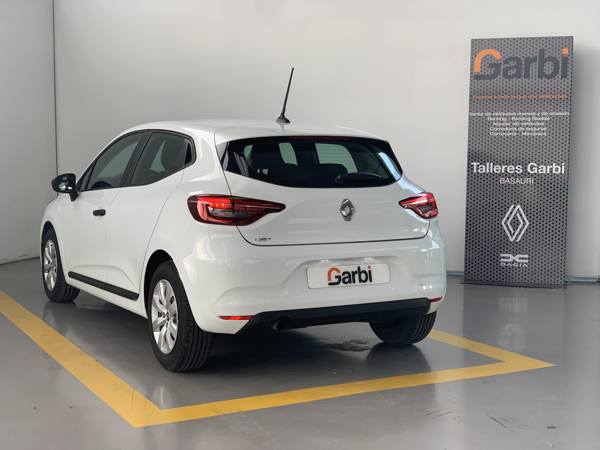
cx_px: 300
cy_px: 225
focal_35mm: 52
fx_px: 901
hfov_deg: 36.8
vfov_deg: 28.0
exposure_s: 1/122
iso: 32
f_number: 2.4
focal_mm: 6
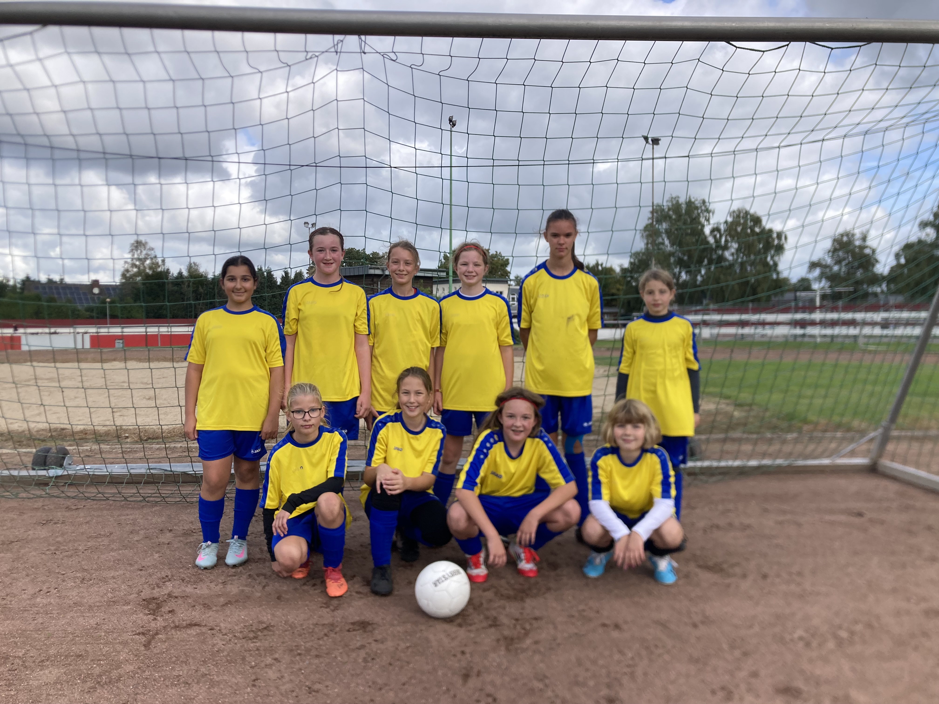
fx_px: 760
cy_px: 352
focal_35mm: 28
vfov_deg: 49.7
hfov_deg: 63.4
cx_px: 470
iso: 20
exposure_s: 1/1297
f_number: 1.8
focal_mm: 3.99
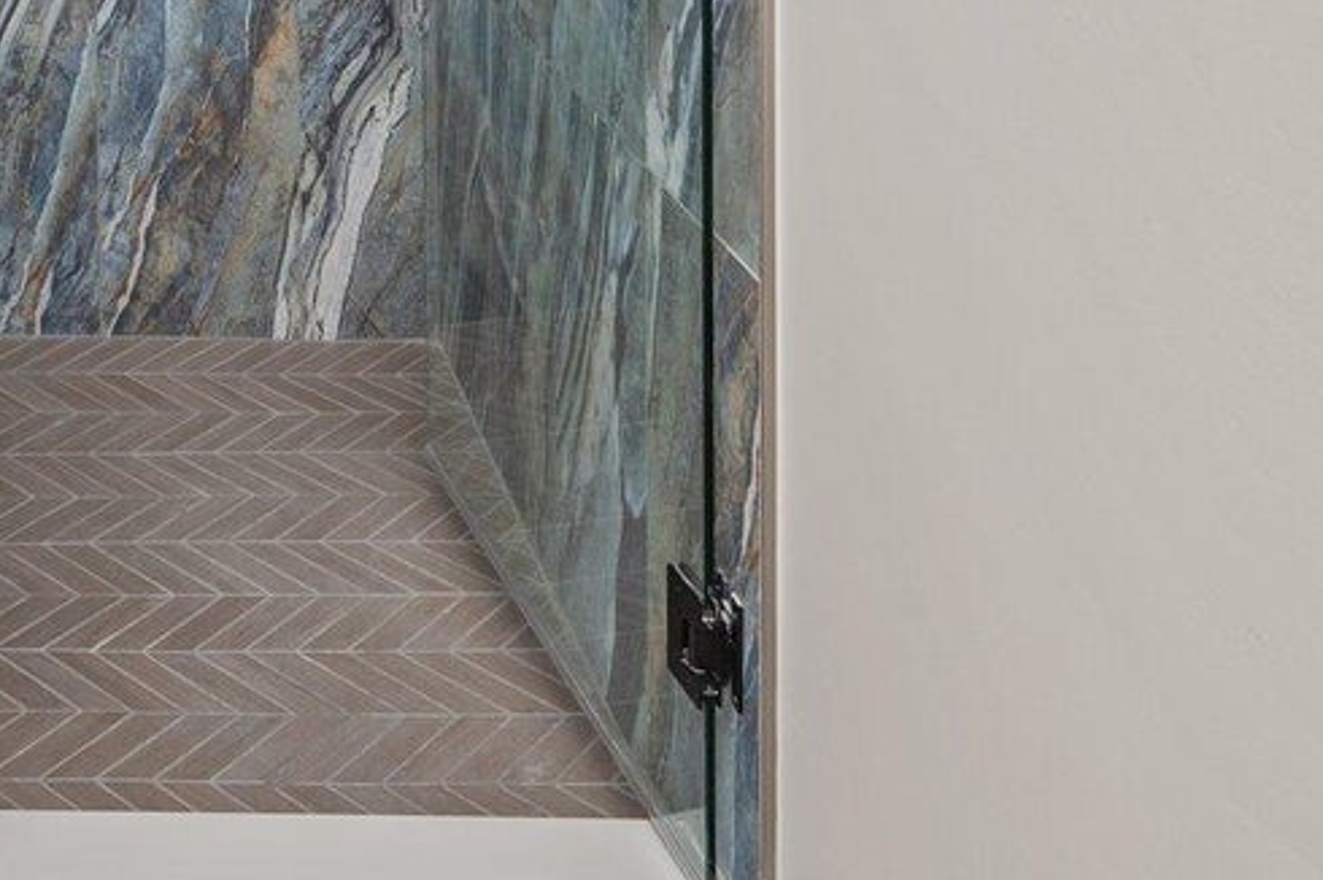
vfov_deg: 24.9
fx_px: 1616
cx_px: -43
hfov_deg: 38.7
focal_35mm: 44
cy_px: -367
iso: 100
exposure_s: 1/50
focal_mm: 14
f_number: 9
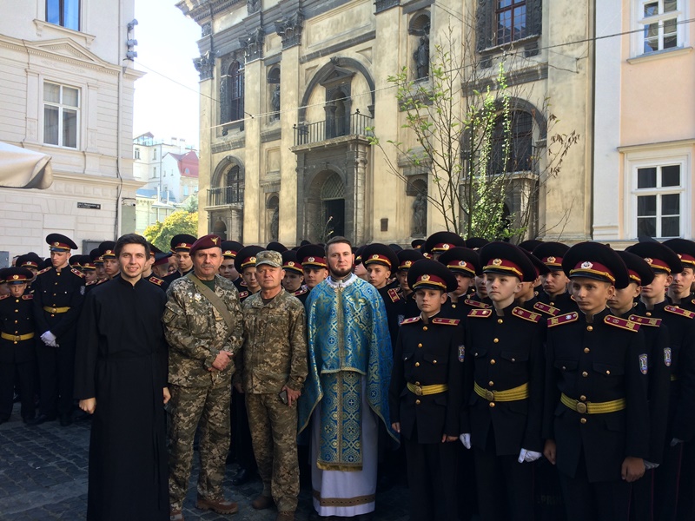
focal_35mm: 29
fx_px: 582
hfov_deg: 61.7
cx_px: 348
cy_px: 260
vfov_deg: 48.2
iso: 32
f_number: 2.2
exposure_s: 1/191
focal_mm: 4.15
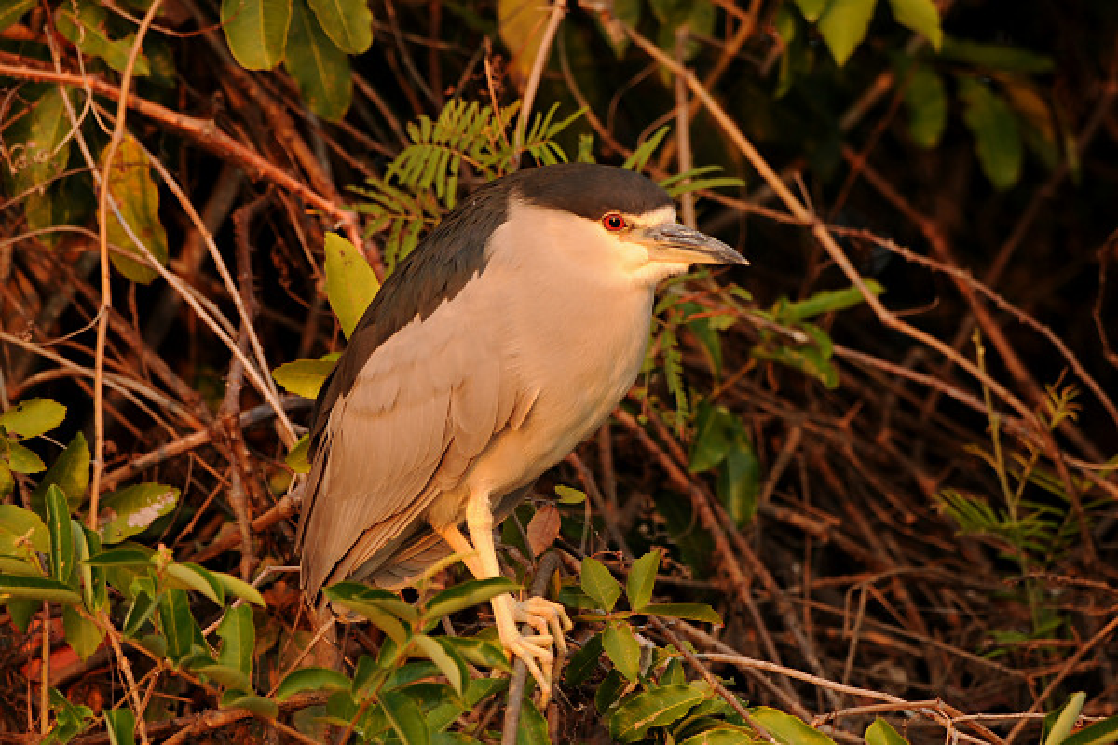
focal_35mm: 465
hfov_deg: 4.4
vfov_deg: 3.0
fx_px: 14440
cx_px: 559
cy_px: 372
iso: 200
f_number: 4
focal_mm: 310
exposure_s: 1/160
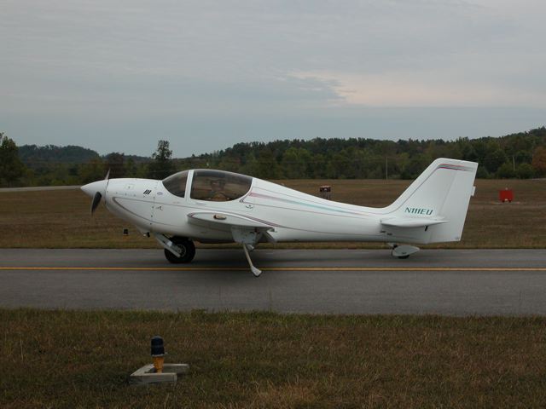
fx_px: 1167
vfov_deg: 19.9
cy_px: 204
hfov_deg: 26.3
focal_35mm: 74
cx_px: 273
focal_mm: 18.8
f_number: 7.5
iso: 200
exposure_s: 1/1136
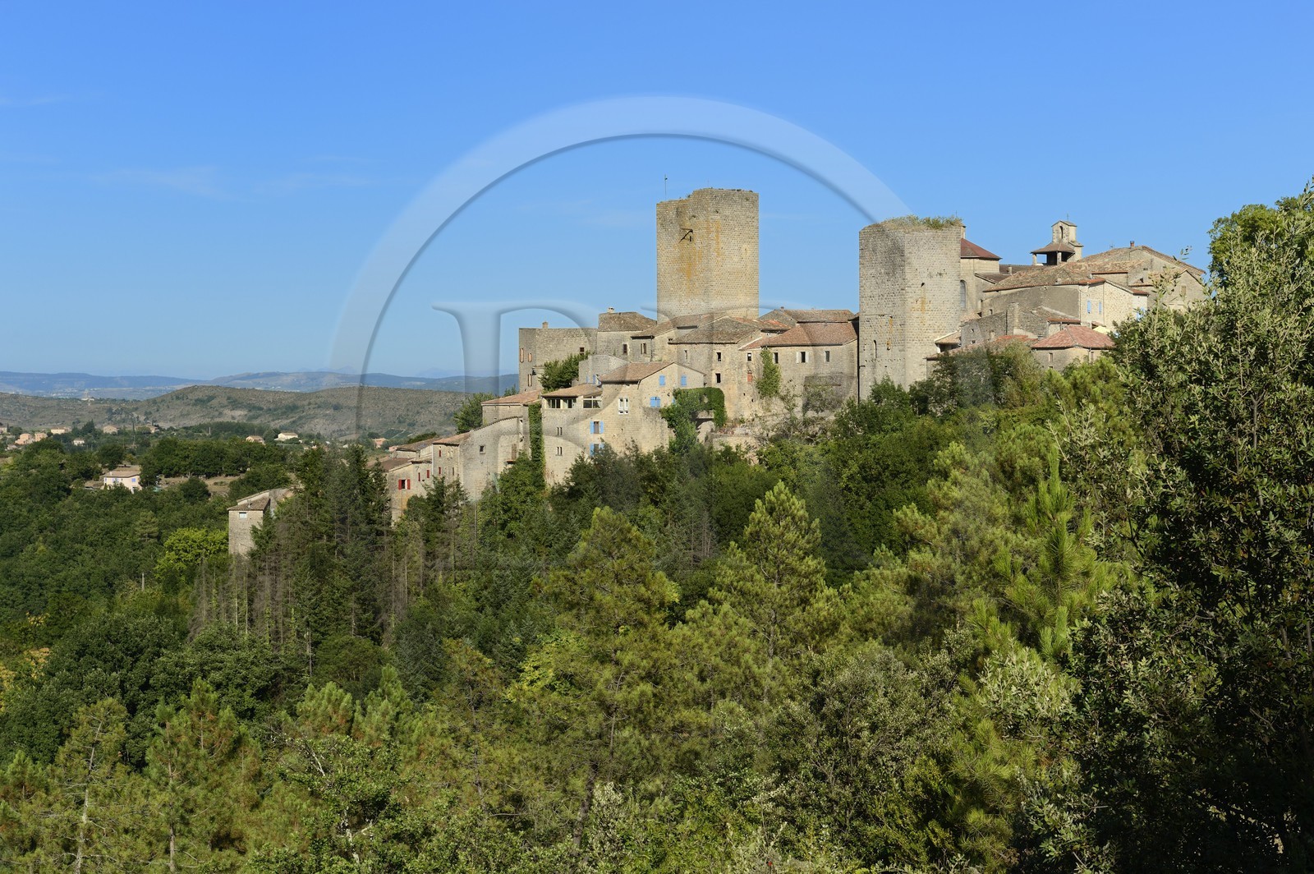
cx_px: 657
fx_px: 2553
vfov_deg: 19.4
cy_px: 437
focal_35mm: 70
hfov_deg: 28.9
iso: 200
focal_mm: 70
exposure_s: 1/320
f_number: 11
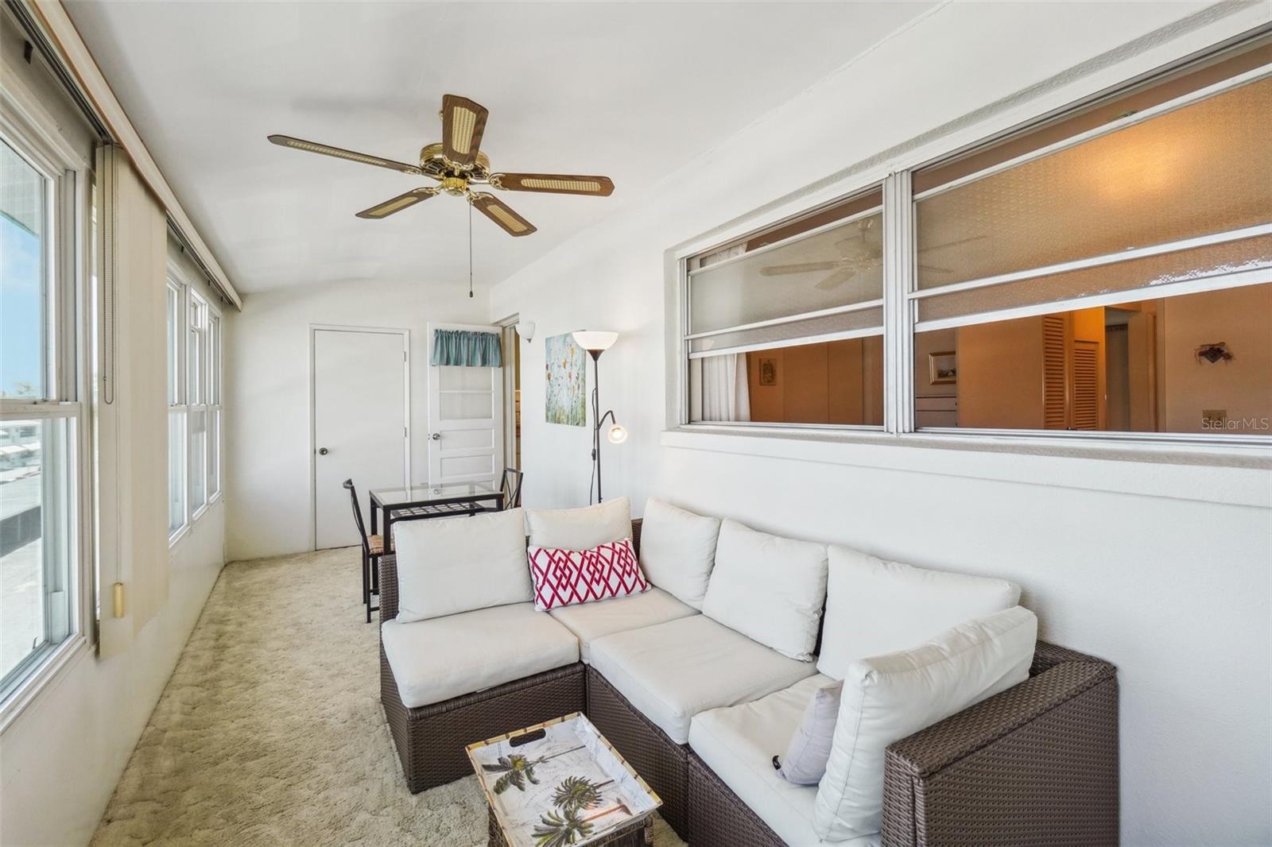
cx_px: 636
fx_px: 530
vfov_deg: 77.3
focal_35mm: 15
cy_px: 424
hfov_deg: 100.4
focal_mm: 10
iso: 400
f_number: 8
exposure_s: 1/160
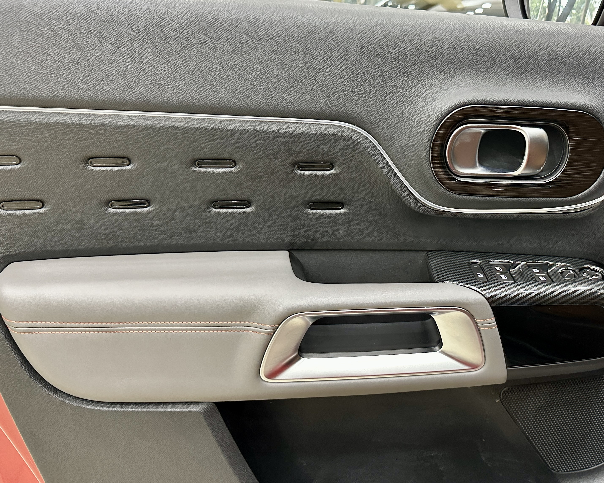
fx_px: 590
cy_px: 215
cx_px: 389
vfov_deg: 44.5
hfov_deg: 53.4
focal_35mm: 33
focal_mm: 6.86
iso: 500
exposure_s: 1/50
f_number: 1.78
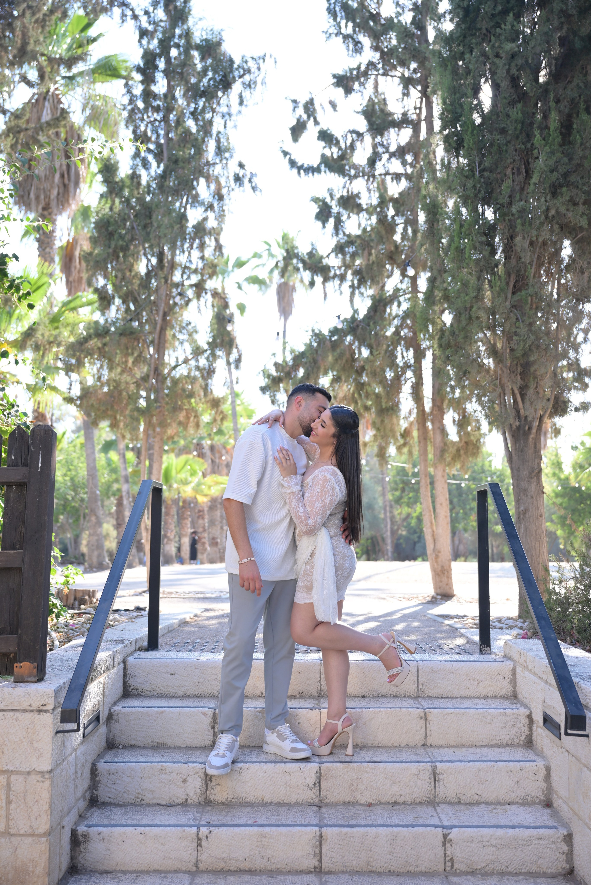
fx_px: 885
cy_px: 442
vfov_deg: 53.1
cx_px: 296
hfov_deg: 36.9
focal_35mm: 36
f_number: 3.2
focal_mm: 36
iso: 160
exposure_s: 1/320
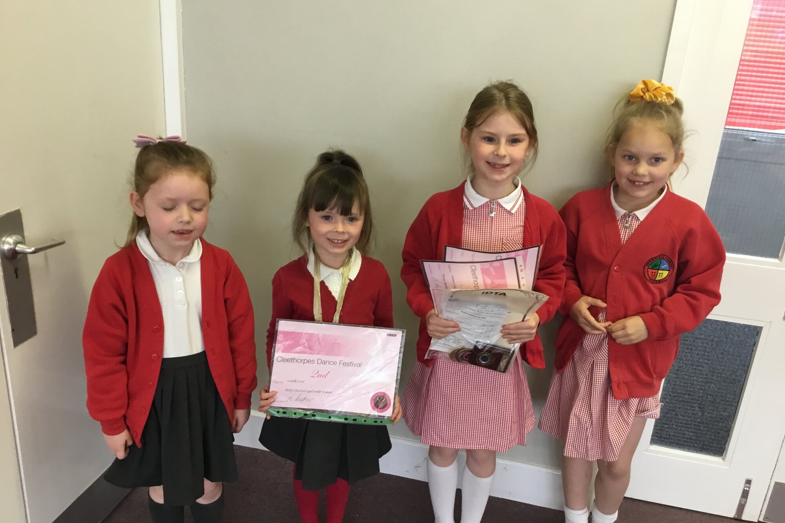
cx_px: 399
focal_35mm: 33
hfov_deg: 57.2
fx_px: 720
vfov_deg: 39.9
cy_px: 290
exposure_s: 1/33
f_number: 2.4
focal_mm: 3.3
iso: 100
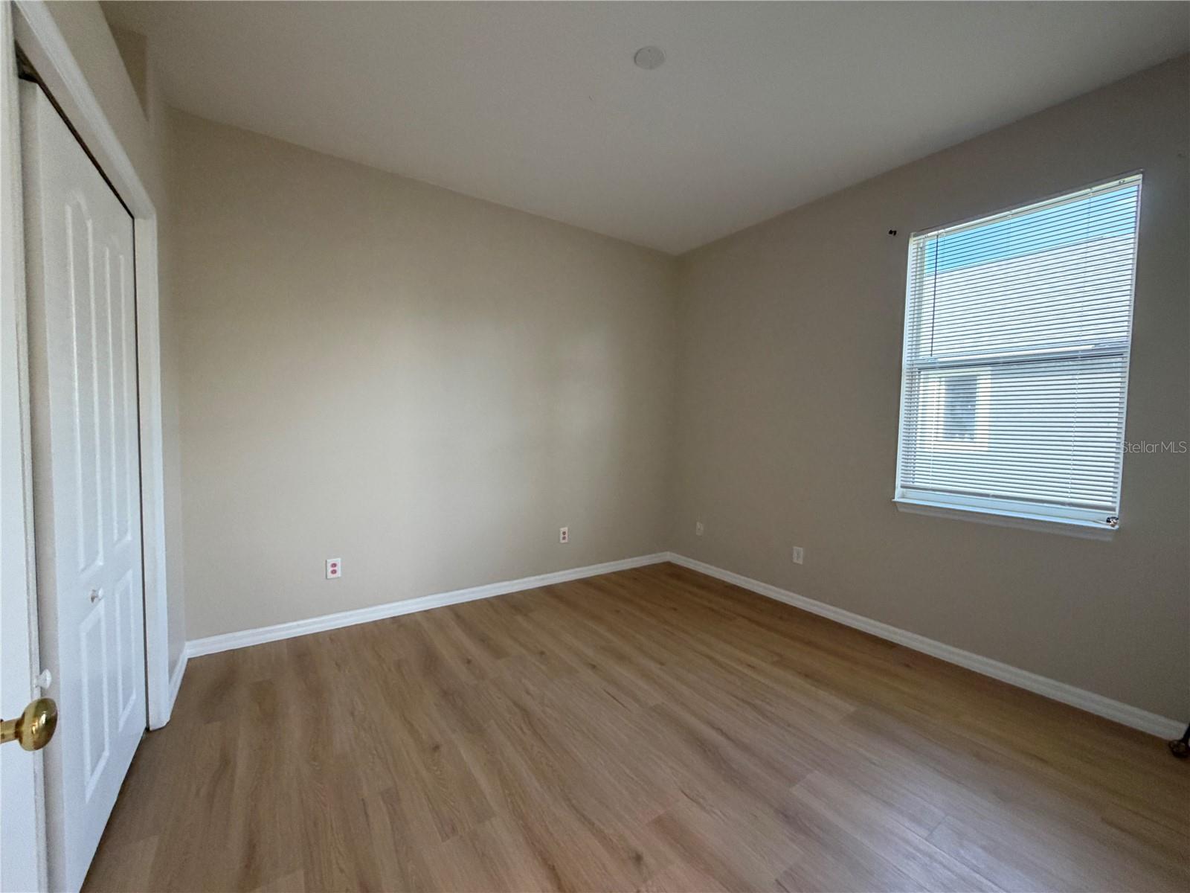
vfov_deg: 85.7
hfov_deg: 102.1
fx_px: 481
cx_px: 595
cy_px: 446
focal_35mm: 14
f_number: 2.2
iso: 250
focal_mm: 2.22
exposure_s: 1/60
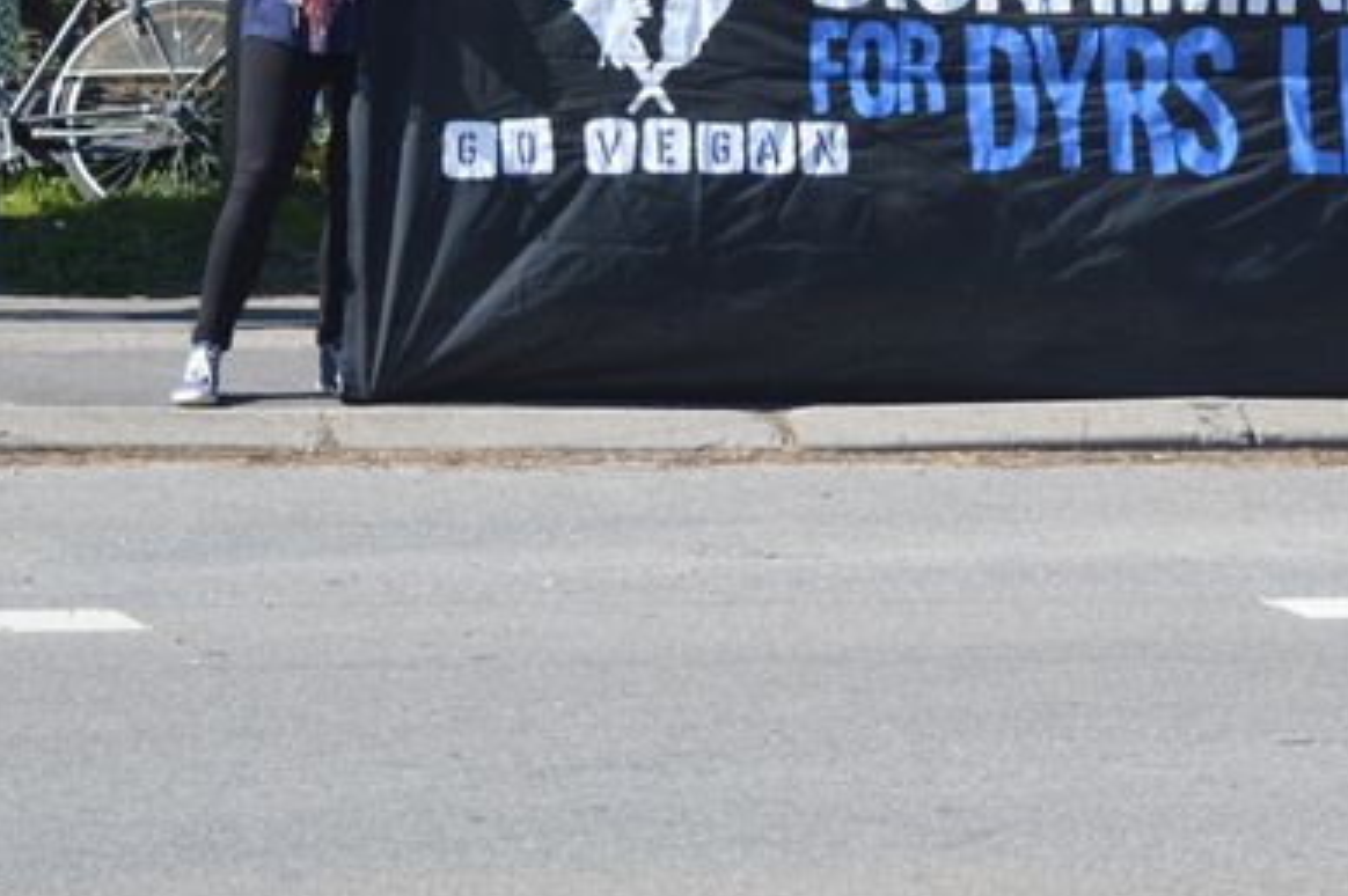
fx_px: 7641
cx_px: 1153
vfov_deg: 6.7
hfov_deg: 10.0
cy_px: -191
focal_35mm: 204
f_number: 7.1
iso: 100
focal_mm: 55
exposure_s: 1/200
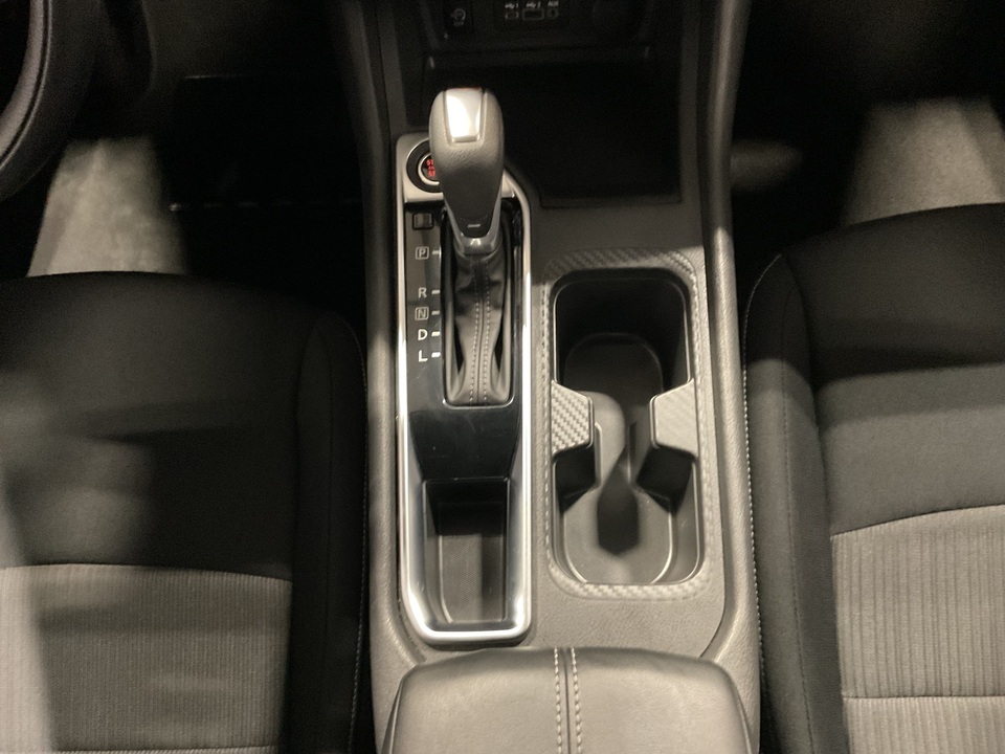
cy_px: 377
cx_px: 502
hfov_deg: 61.7
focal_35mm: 29
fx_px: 842
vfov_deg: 48.2
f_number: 1.8
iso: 500
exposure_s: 1/24
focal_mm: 3
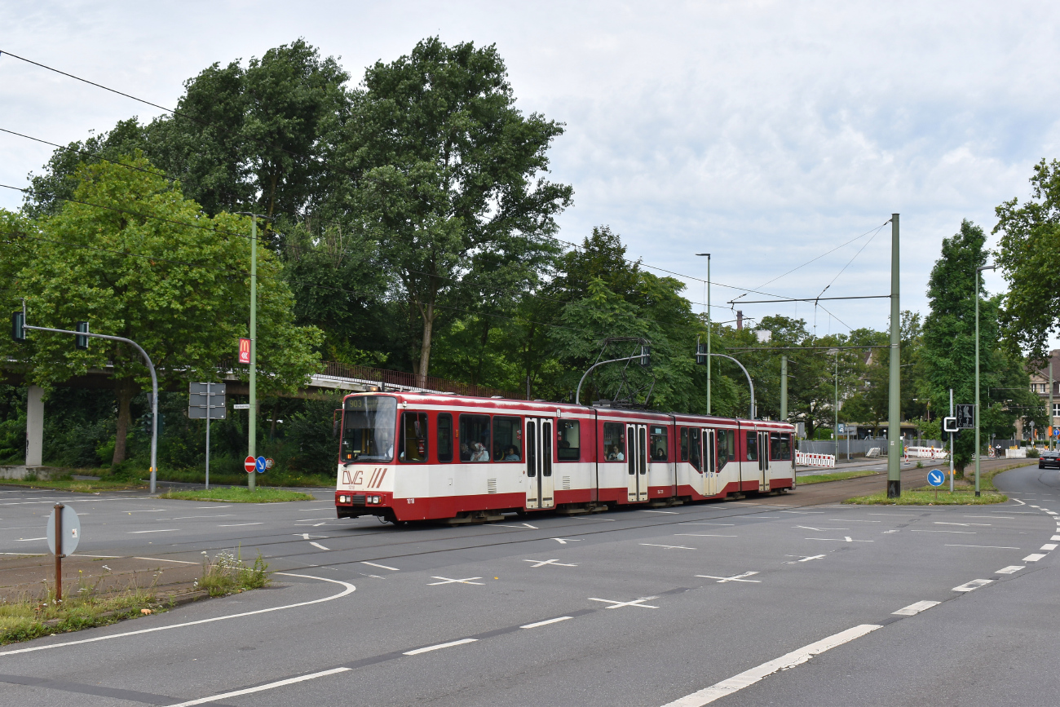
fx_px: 1325
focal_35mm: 45
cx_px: 530
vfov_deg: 29.9
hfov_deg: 43.6
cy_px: 354
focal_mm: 30
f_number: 9
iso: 200
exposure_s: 1/320
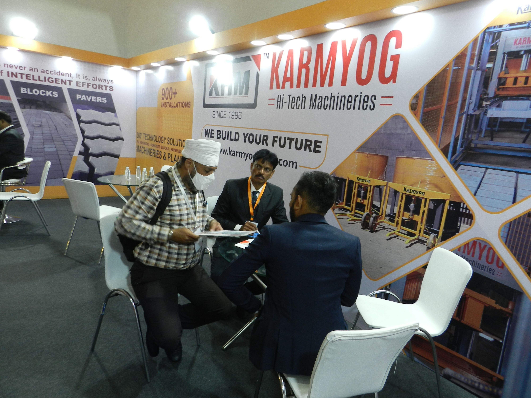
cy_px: 199
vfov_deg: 58.9
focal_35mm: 23
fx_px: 353
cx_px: 266
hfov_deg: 73.9
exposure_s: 1/40
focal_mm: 4
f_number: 3.4
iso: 160
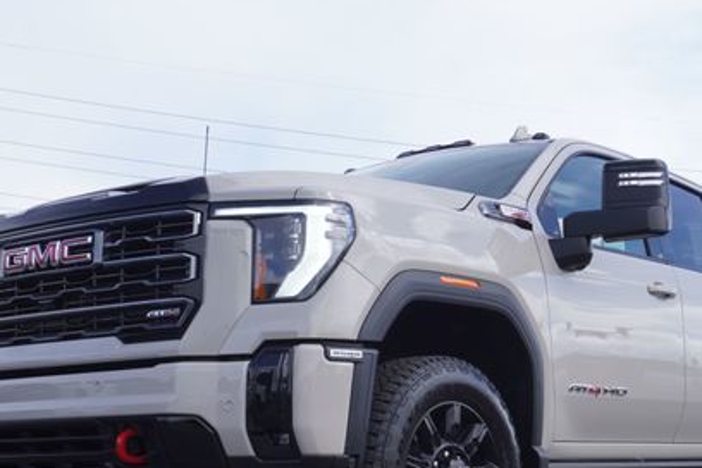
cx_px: 413
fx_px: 1287
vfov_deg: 20.5
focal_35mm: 66
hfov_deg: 30.4
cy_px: 332
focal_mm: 28
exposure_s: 1/200
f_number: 8
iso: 100
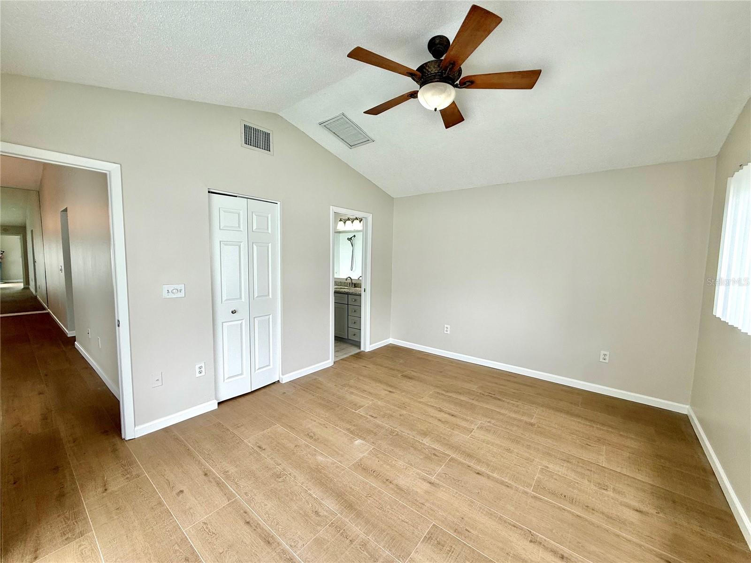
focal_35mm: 14
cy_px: 282
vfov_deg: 85.7
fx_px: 304
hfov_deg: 102.1
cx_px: 376
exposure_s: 1/179
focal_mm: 2.22
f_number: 2.2
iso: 64
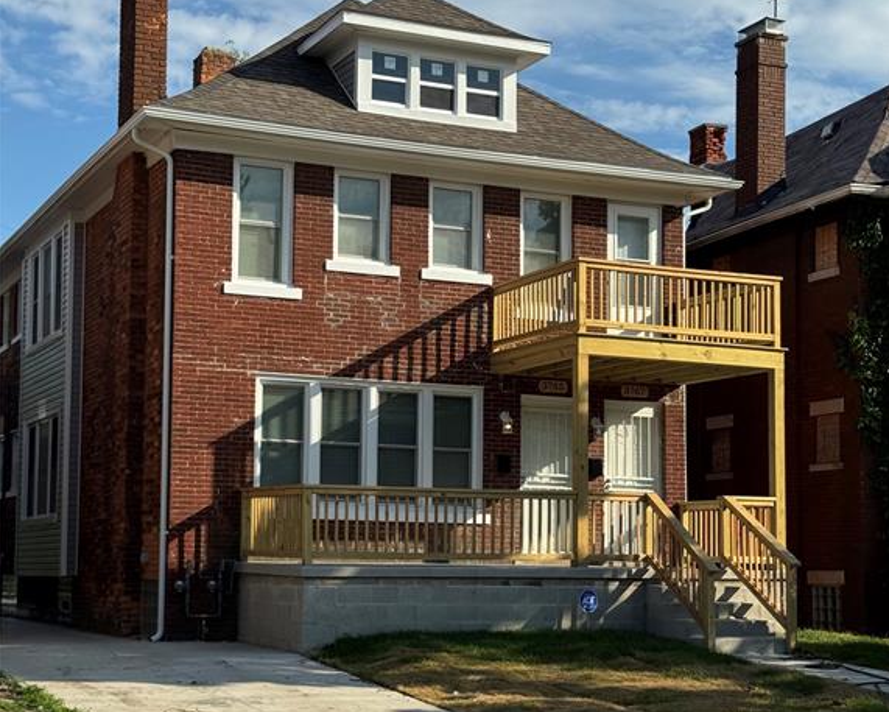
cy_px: 419
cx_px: 447
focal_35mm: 63
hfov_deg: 30.0
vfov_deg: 24.2
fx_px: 1658
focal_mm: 6.76
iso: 64
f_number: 1.78
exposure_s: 1/4049
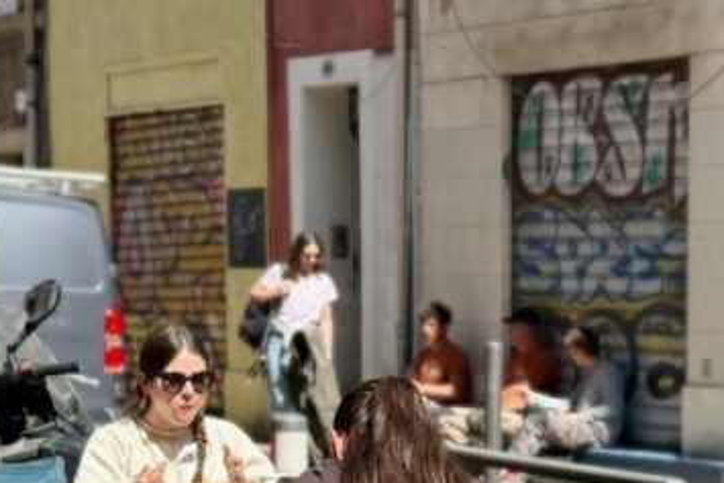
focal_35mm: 144
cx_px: 593
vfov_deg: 9.4
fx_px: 2897
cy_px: 538
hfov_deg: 14.2
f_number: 1.78
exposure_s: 1/3096
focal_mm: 6.76
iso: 80
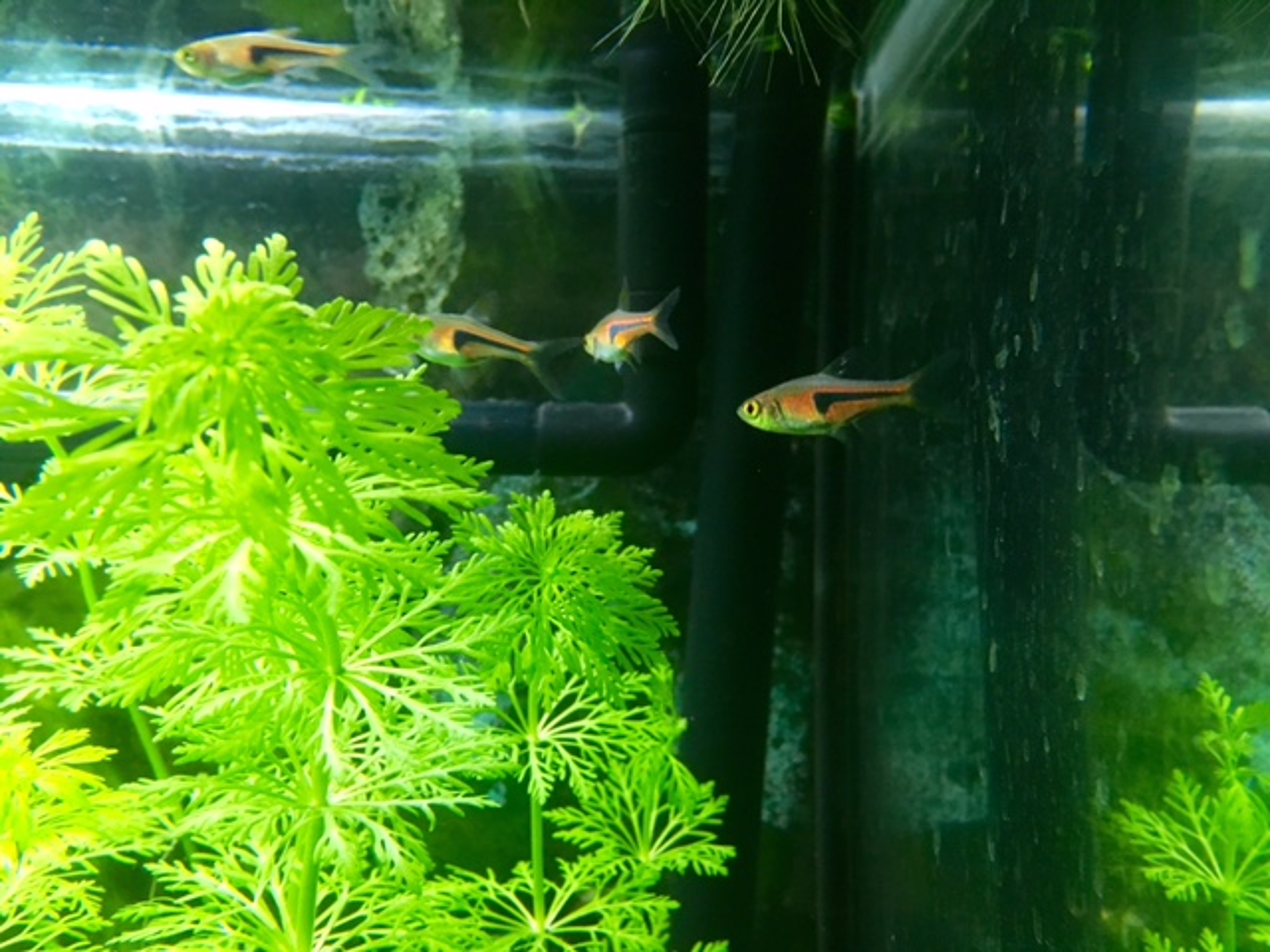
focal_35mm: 29
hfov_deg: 61.7
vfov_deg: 48.2
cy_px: 476
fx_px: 1064
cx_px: 635
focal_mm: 4.15
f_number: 2.2
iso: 250
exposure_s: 1/33
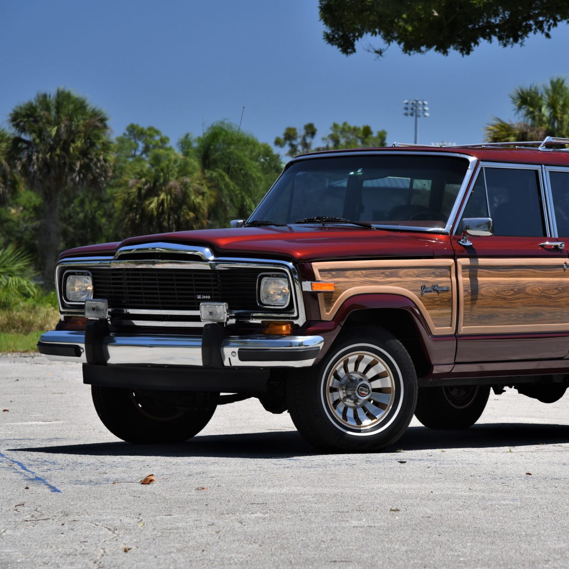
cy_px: 283
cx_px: 403
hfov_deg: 11.3
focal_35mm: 154
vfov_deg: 11.3
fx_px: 2864
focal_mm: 120
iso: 640
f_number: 7.1
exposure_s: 1/800
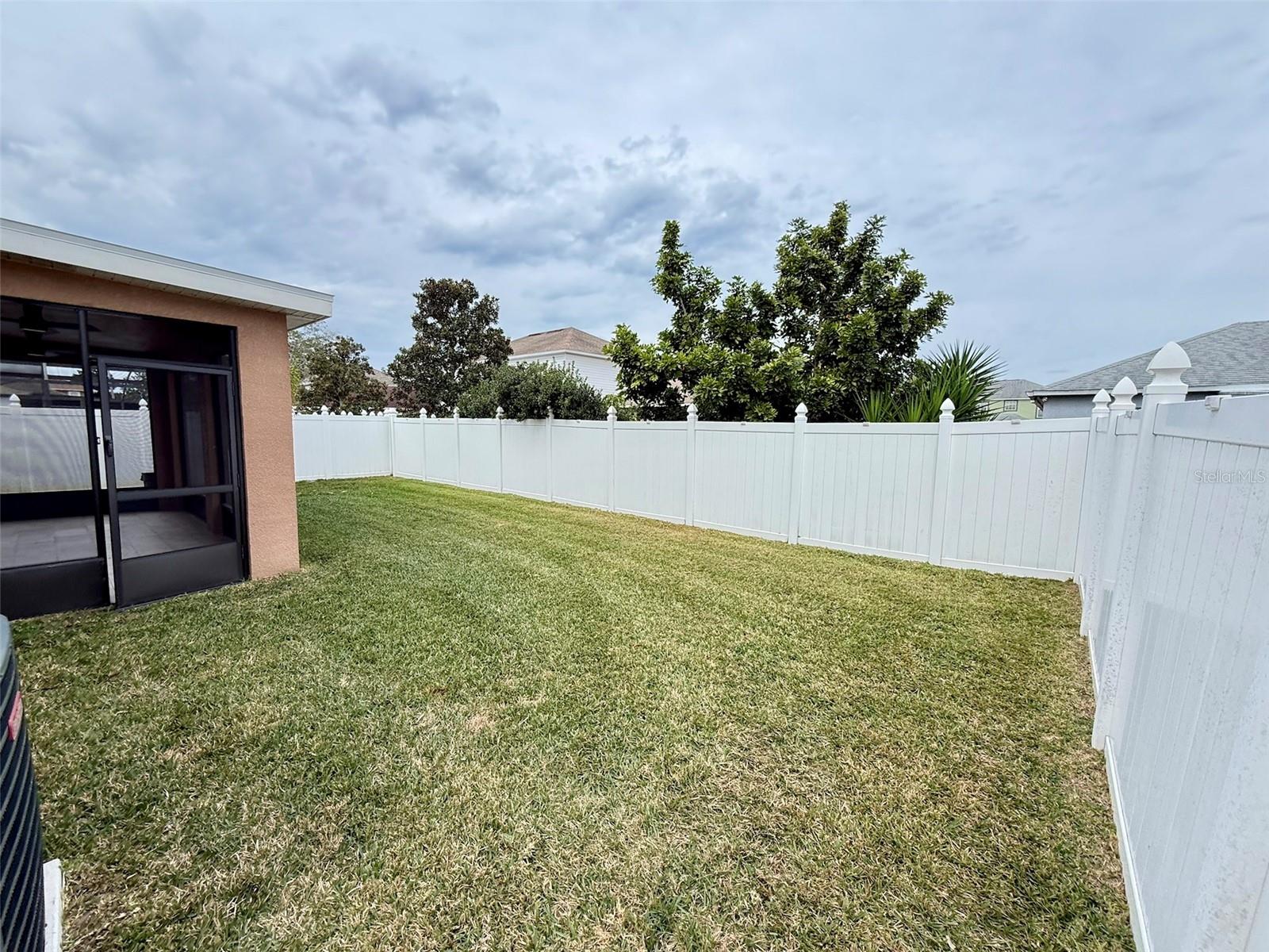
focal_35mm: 14
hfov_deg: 102.1
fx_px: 513
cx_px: 634
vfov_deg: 85.7
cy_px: 476
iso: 64
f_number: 2.2
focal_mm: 2.22
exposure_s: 1/841
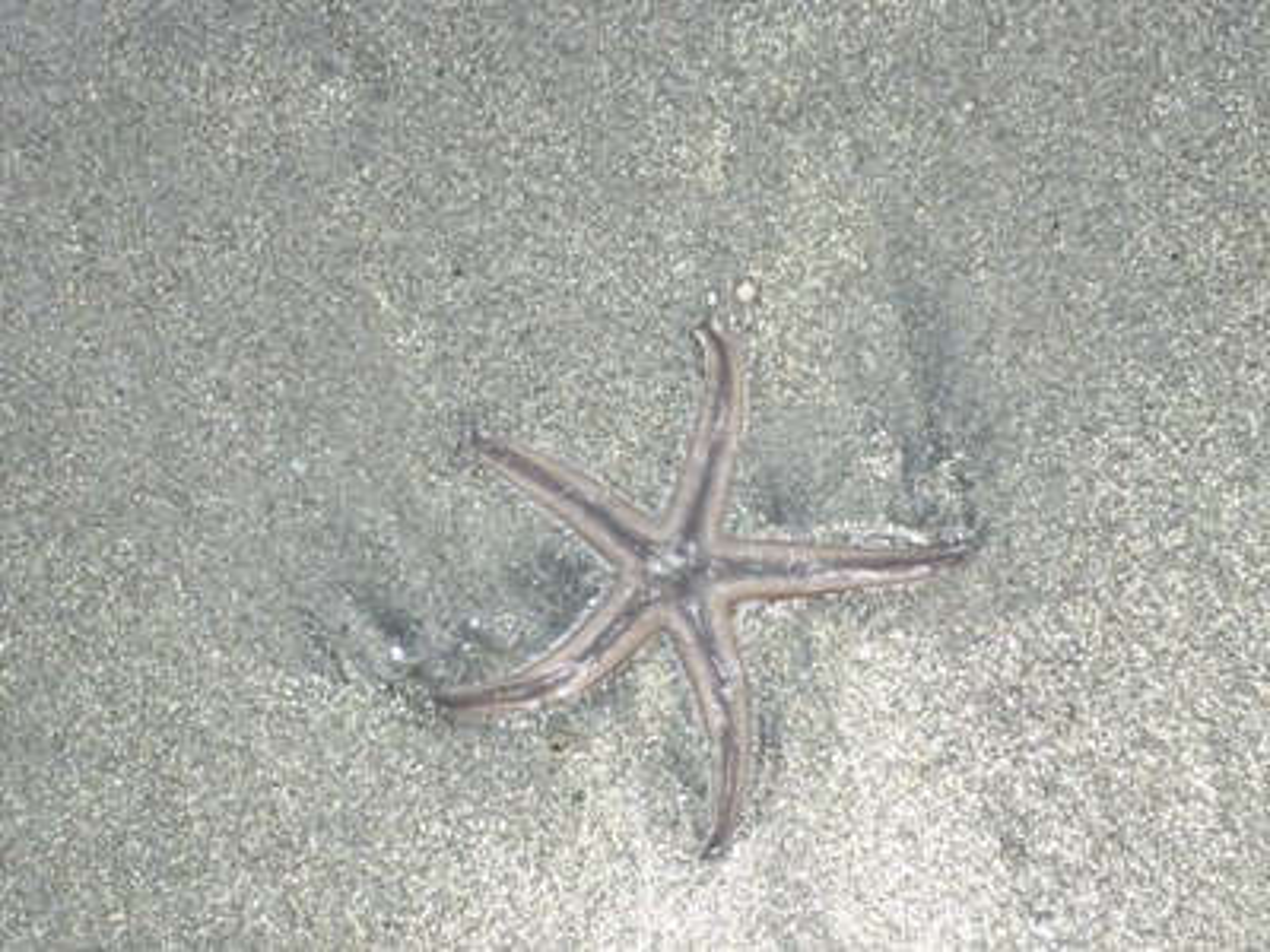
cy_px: 476
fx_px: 3595
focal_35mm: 98
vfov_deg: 15.1
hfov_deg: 20.0
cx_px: 635
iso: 1000
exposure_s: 1/60
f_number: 6.2
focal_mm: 17.5
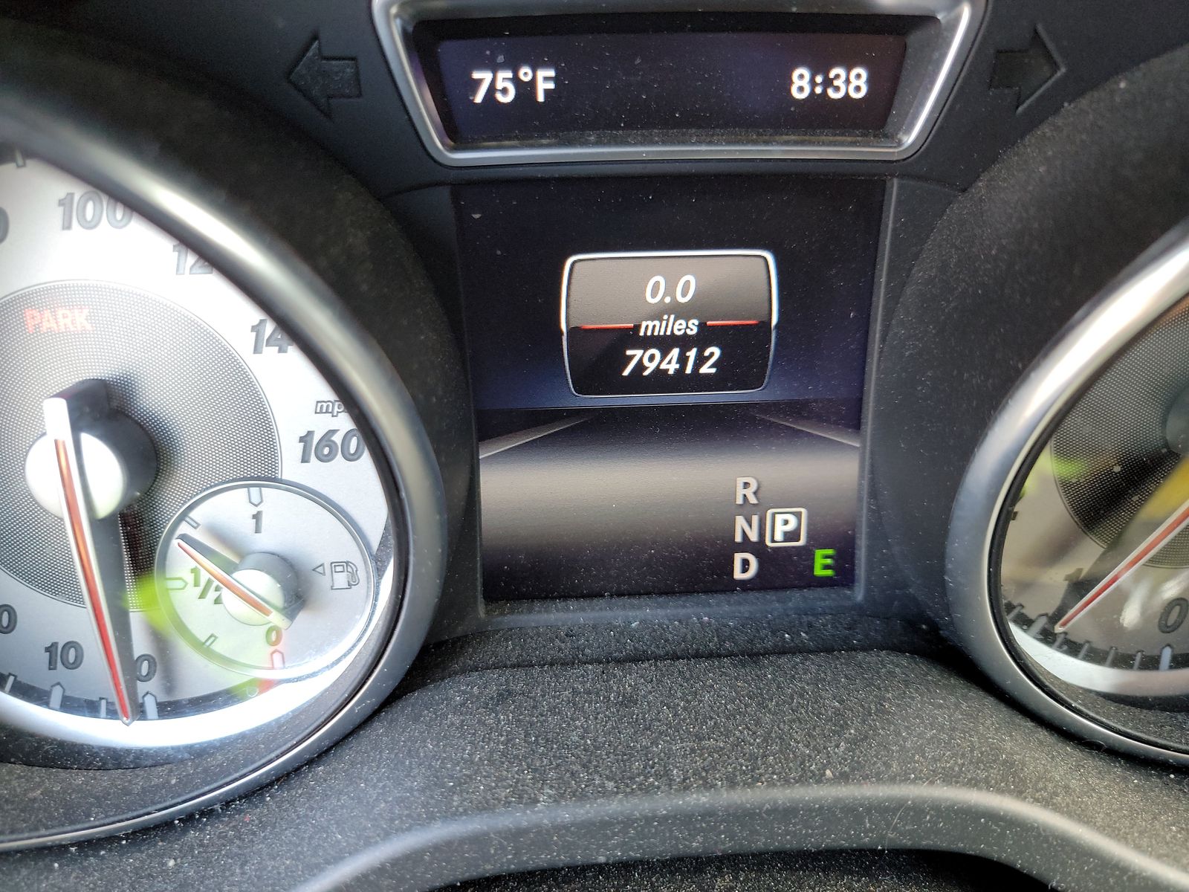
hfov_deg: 71.6
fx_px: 824
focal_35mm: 24
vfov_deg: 56.8
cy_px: 446
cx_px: 594
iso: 440
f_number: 1.8
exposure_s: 1/59
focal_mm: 6.7
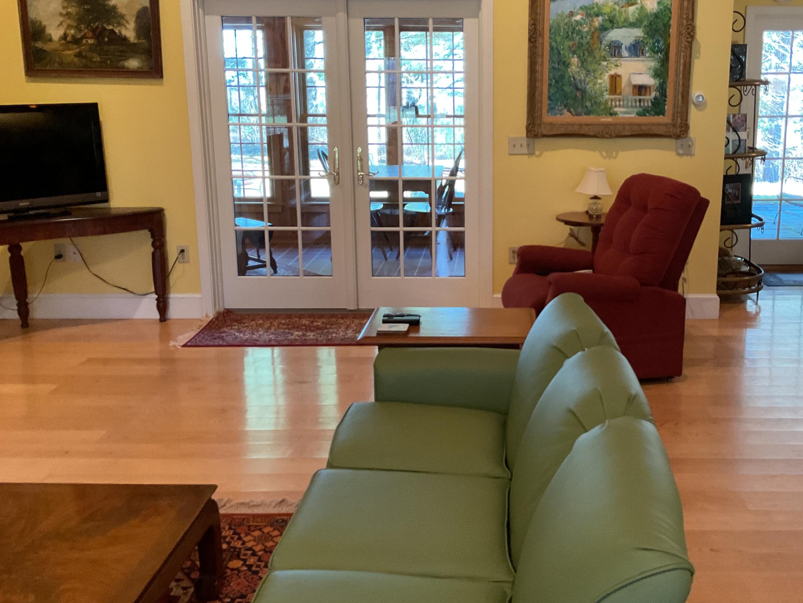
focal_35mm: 37
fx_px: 858
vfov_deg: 38.6
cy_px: 258
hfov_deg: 49.7
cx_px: 498
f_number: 1.8
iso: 250
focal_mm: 3
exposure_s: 1/60
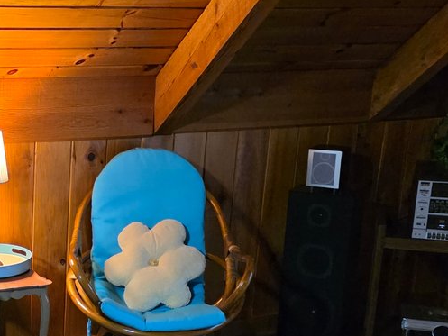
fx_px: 906
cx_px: 1
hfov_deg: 26.3
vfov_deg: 20.8
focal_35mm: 70
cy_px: 263
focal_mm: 6.3
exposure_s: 1/120
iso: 2000
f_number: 1.7
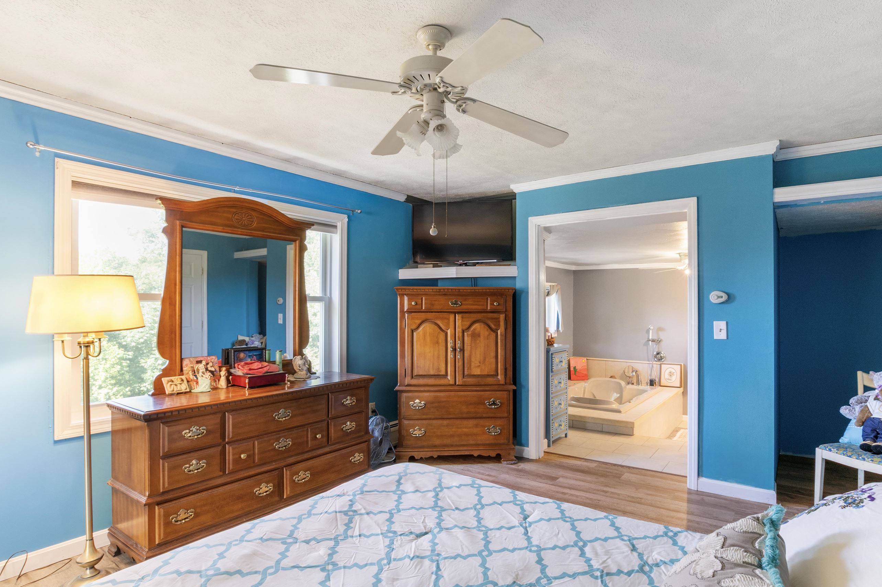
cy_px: 302
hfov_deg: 89.7
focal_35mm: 18
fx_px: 441
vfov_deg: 67.3
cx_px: 490
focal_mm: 10
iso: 100
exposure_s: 1/2
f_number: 8
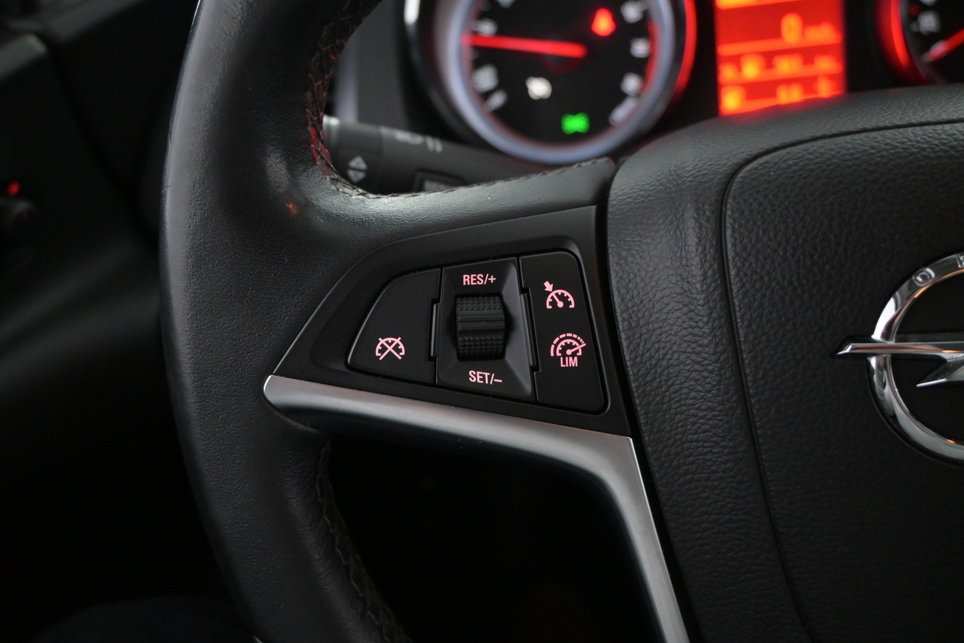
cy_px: 322
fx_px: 843
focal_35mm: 32
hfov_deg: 59.5
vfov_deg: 41.7
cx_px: 482
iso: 2500
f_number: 4
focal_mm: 21
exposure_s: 1/50
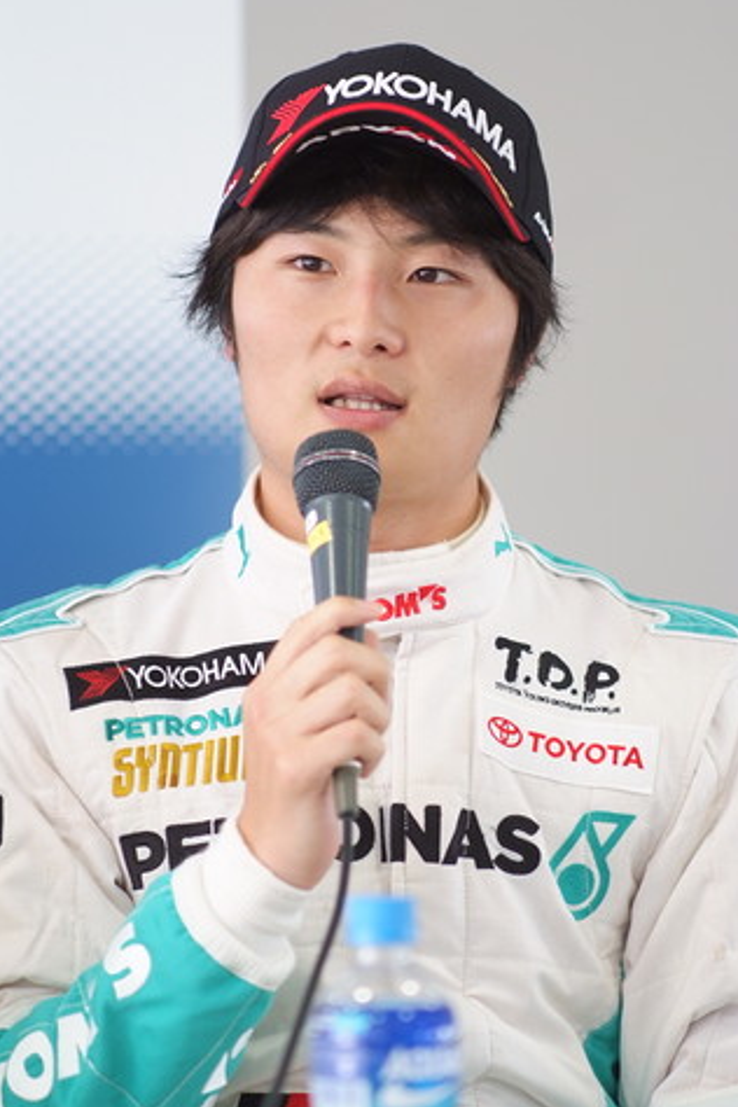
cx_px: 369
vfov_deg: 12.8
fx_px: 4920
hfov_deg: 8.6
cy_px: 549
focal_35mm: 160
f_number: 2.5
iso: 800
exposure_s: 1/125
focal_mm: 105
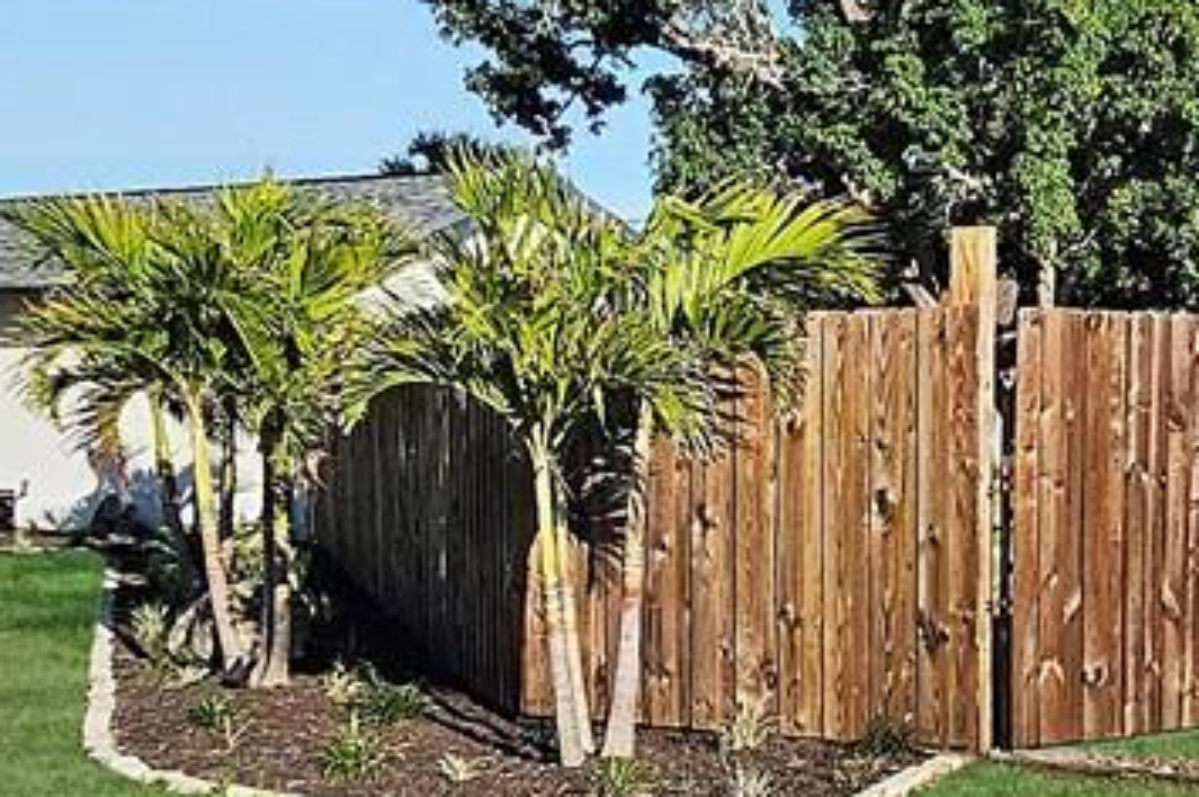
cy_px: 679
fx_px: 2030
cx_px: 885
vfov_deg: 21.8
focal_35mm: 61
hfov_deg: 32.4
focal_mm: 2.2
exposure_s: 1/5000
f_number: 2.2
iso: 50
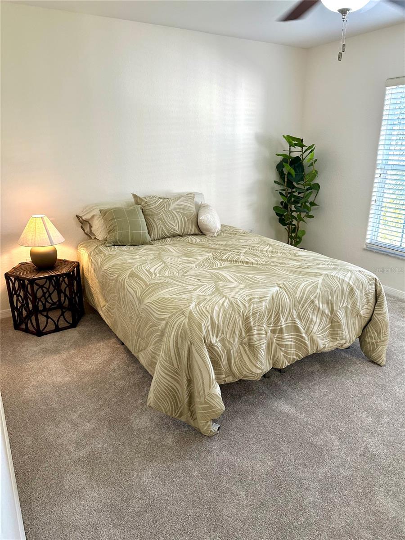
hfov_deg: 56.8
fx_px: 374
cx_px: 202
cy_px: 270
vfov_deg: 71.6
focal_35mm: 24
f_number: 1.78
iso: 200
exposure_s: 1/120
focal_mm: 6.86
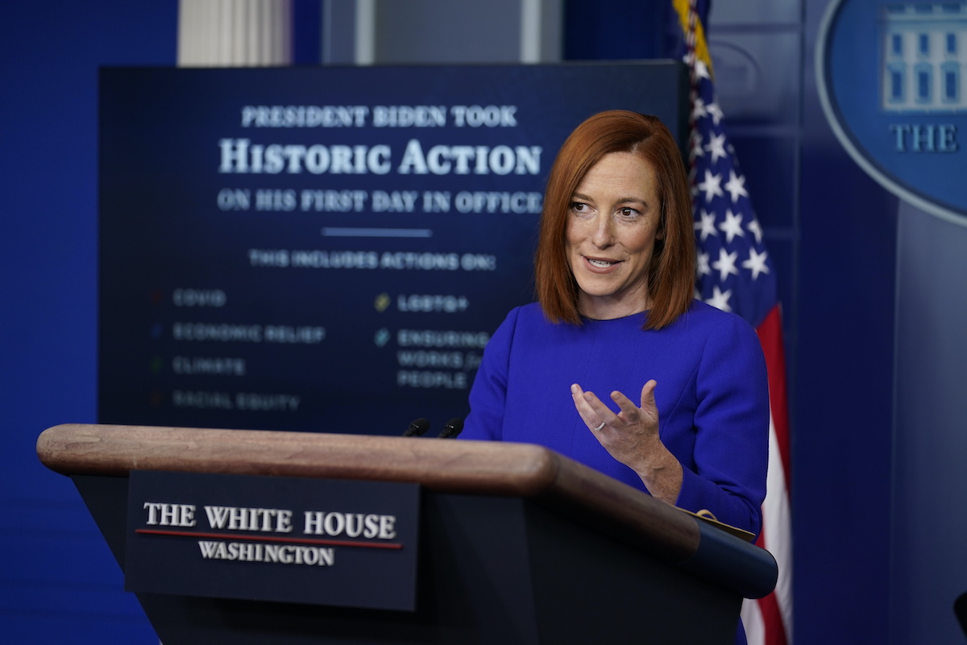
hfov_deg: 14.4
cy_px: 322
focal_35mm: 142
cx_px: 484
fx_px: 3814
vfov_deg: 9.7
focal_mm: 142
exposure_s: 1/250
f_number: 2.8
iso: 400
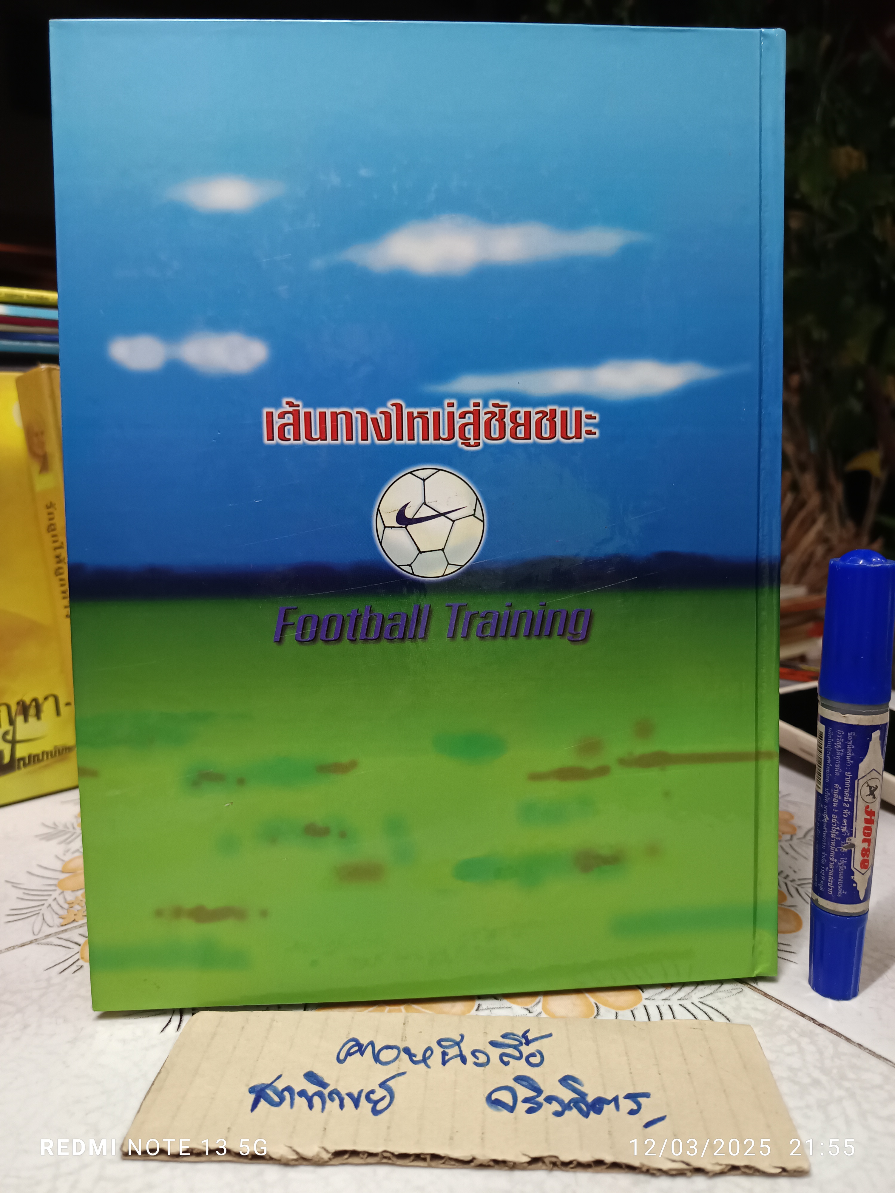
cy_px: 596
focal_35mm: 24
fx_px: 827
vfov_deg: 71.6
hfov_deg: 56.8
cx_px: 448
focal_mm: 5.31
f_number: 1.7
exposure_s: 1/25
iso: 1085
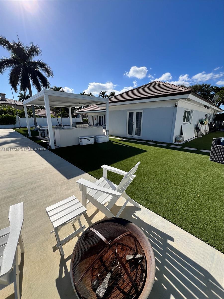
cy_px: 150
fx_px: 112
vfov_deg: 106.2
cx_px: 112
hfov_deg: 89.9
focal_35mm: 13
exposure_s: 1/2222
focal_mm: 1.57
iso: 32
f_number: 1.8
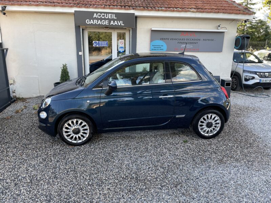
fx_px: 204
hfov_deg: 67.3
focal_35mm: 26
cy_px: 102
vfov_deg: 53.1
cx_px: 136
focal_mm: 4.2
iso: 32
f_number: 1.6
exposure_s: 1/191
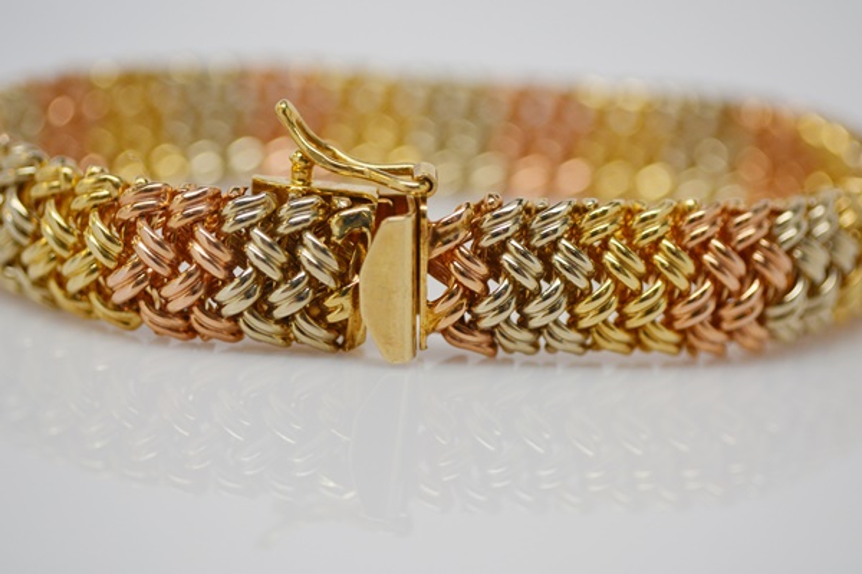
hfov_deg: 33.4
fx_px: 1437
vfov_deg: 22.6
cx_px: 431
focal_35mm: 60
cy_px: 287
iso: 400
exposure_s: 1/125
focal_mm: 40
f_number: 5.6
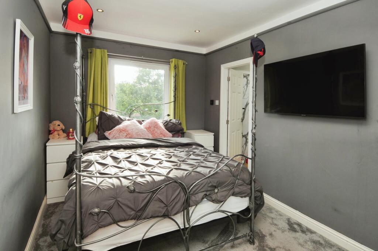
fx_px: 189
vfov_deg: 67.3
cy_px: 126
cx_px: 189
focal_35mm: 18
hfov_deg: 90.0
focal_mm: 12
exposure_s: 1/30
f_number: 7.1
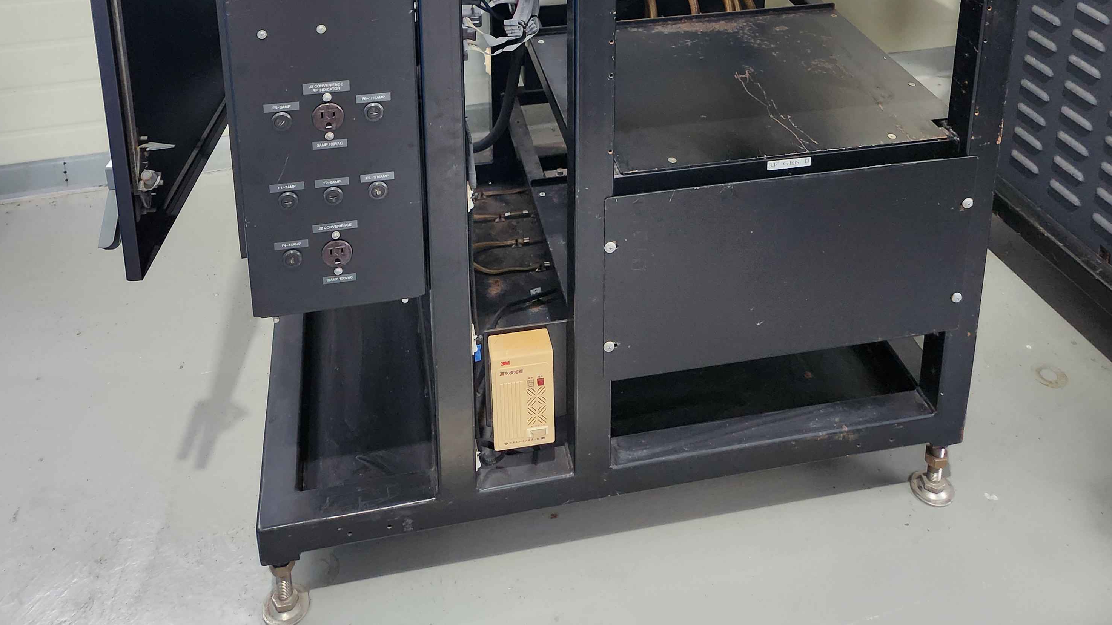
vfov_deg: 29.9
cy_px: -115
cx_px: 550
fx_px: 1002
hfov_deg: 58.0
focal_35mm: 34
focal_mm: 5.4
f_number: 1.8
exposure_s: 1/120
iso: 250
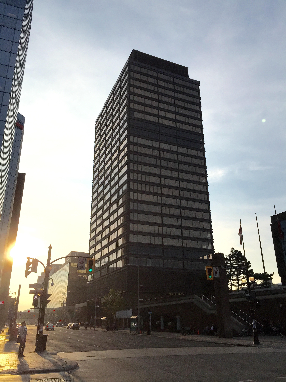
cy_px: 191
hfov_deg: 48.2
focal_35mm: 29
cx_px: 143
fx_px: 319
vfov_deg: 61.7
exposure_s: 1/3968
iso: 32
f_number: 2.2
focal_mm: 4.15
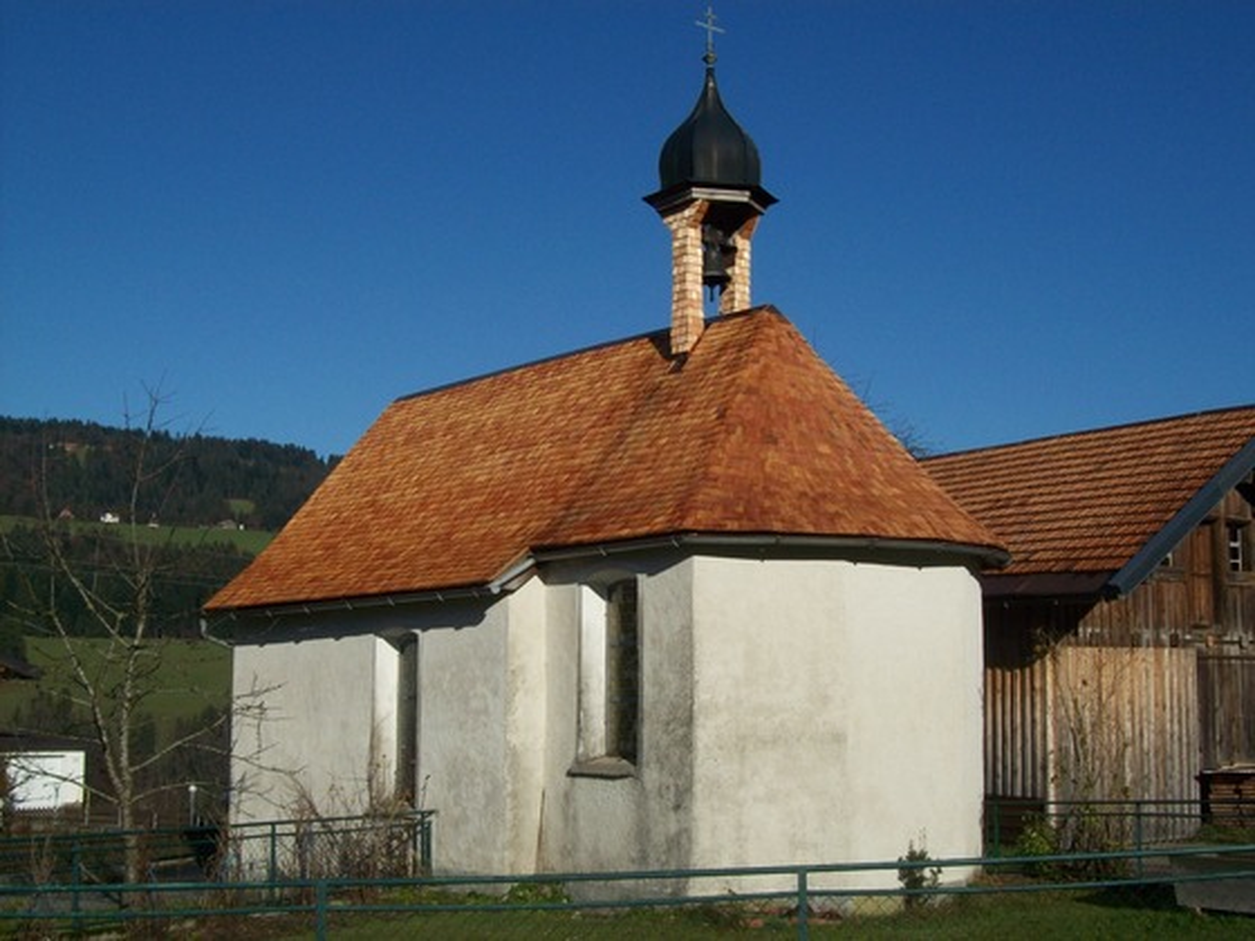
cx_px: 628
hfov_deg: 42.1
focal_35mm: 45
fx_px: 1631
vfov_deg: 32.2
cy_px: 470
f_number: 5.4
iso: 80
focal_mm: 7.6
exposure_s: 1/1037
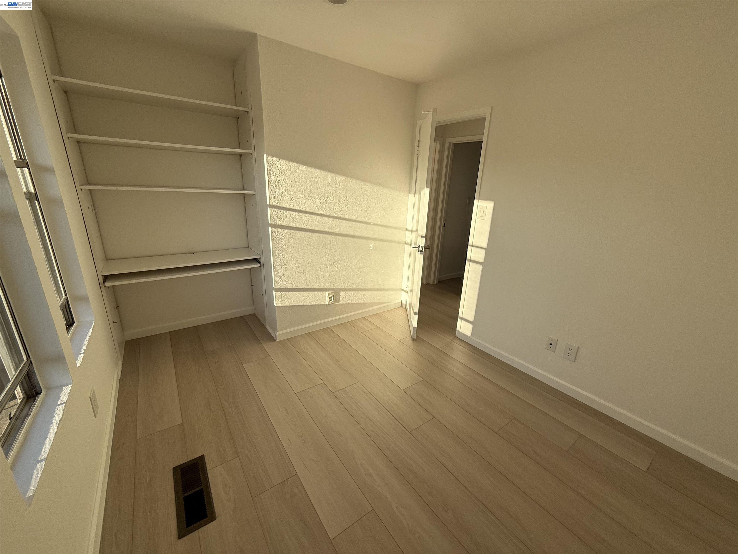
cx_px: 369
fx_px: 298
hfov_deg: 102.1
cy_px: 277
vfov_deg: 85.7
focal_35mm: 14
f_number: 2.2
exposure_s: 1/1001
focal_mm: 2.22
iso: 50
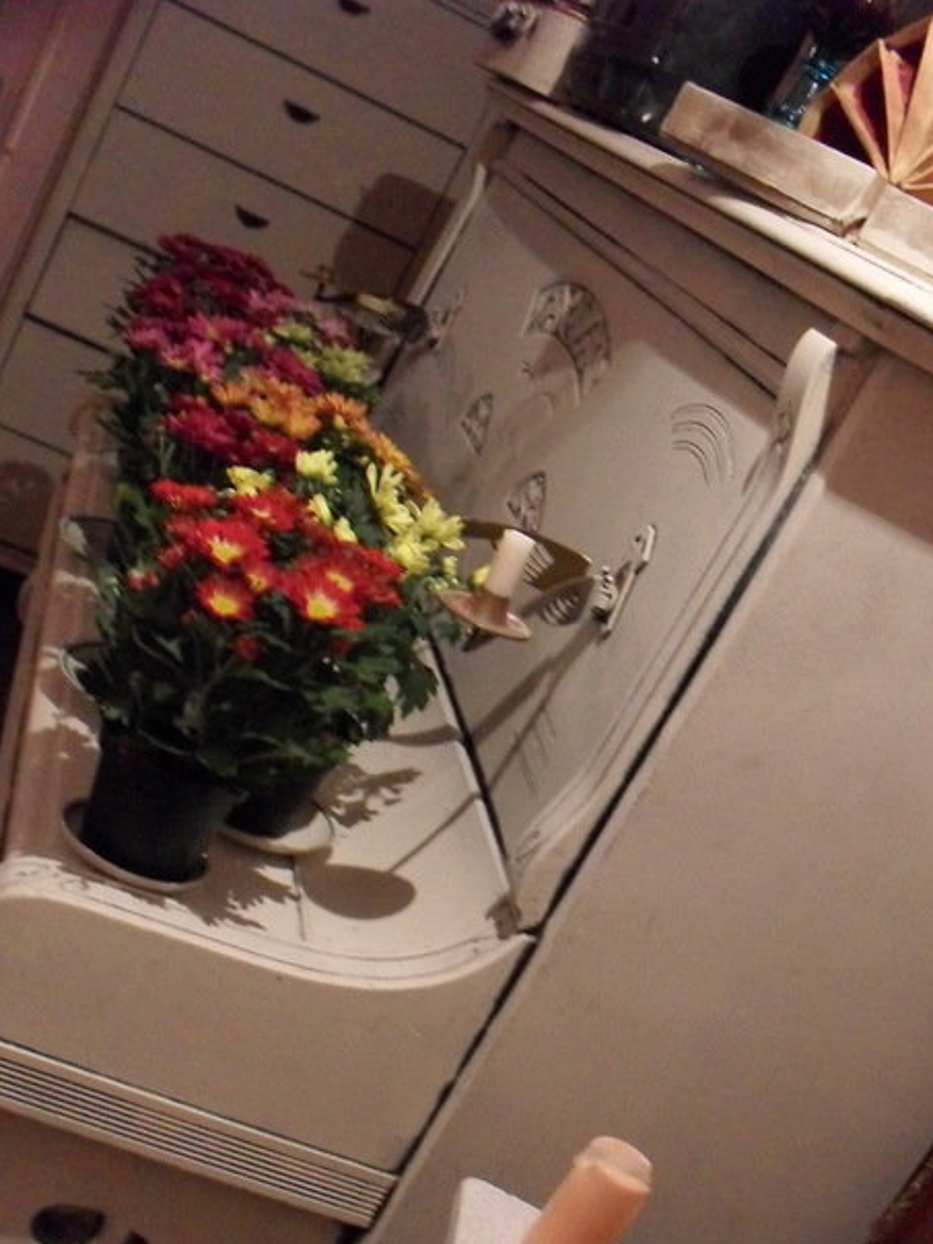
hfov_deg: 28.0
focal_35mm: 52
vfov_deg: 36.4
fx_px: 1869
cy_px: 850
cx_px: 535
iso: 400
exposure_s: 1/10
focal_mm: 6.3
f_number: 2.8
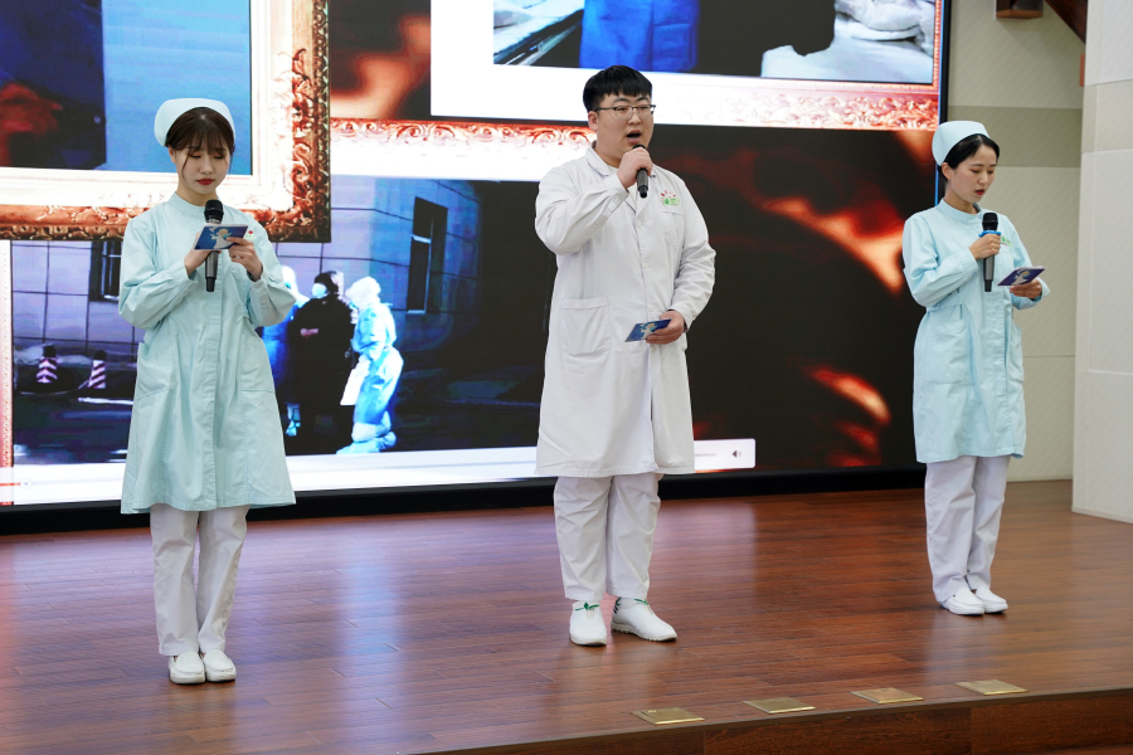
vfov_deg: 21.7
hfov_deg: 32.1
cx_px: 566
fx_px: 1967
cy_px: 378
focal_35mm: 62
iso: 1000
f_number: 4.5
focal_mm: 62.5
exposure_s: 1/125
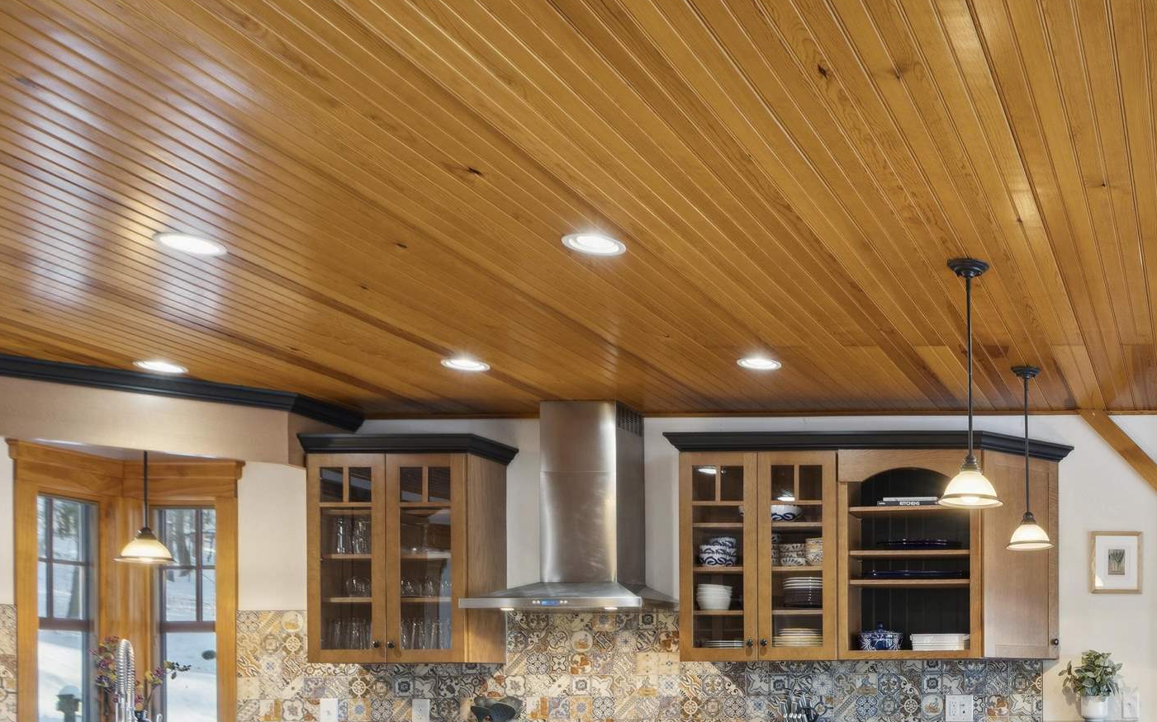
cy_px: 675
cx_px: 1221
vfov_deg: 31.7
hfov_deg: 42.5
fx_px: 1198
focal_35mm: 38
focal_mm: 17
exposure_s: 1/3.33
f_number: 7.1
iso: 320
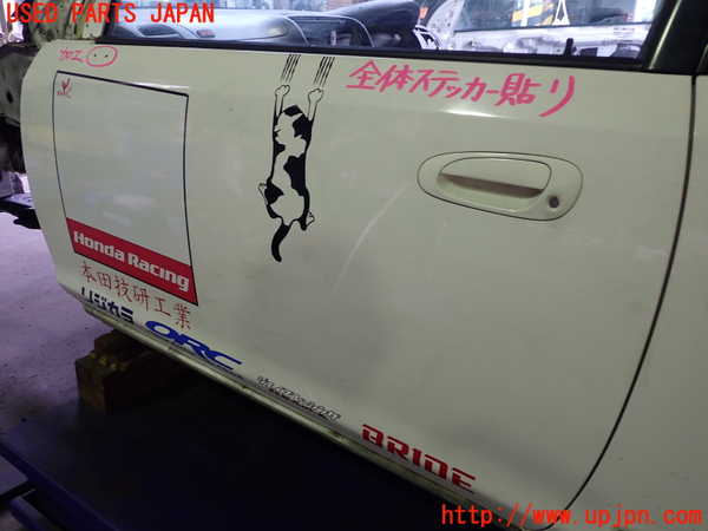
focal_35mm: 30
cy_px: 266
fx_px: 614
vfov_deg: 46.8
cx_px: 354
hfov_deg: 60.0
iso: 200
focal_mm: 5.4
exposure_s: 1/50
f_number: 2.3
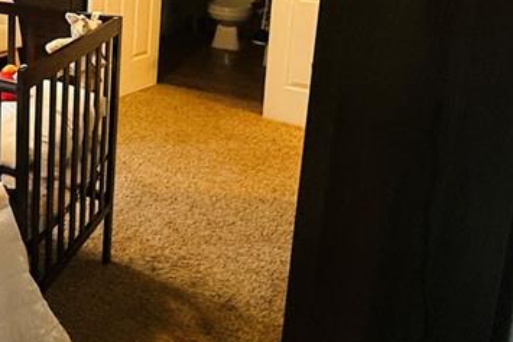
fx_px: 599
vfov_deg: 29.6
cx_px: -52
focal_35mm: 42
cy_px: -9
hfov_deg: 38.4
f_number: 2.2
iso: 640
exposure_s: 1/120
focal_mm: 2.22
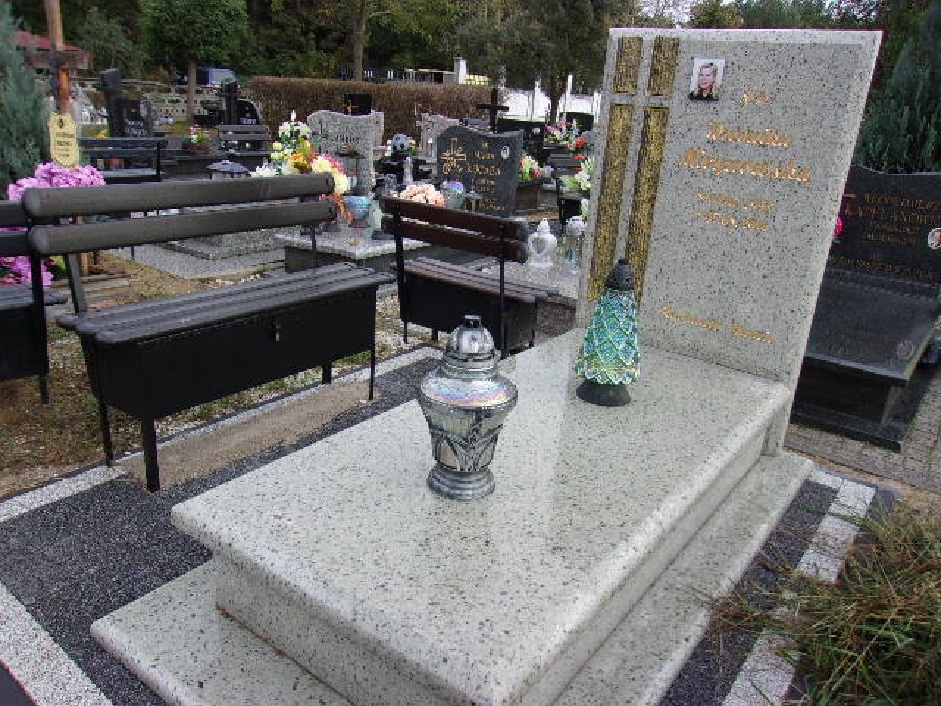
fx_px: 734
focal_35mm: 27
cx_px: 470
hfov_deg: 65.3
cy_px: 353
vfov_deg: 51.4
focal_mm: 4.9
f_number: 3
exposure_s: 1/250
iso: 80
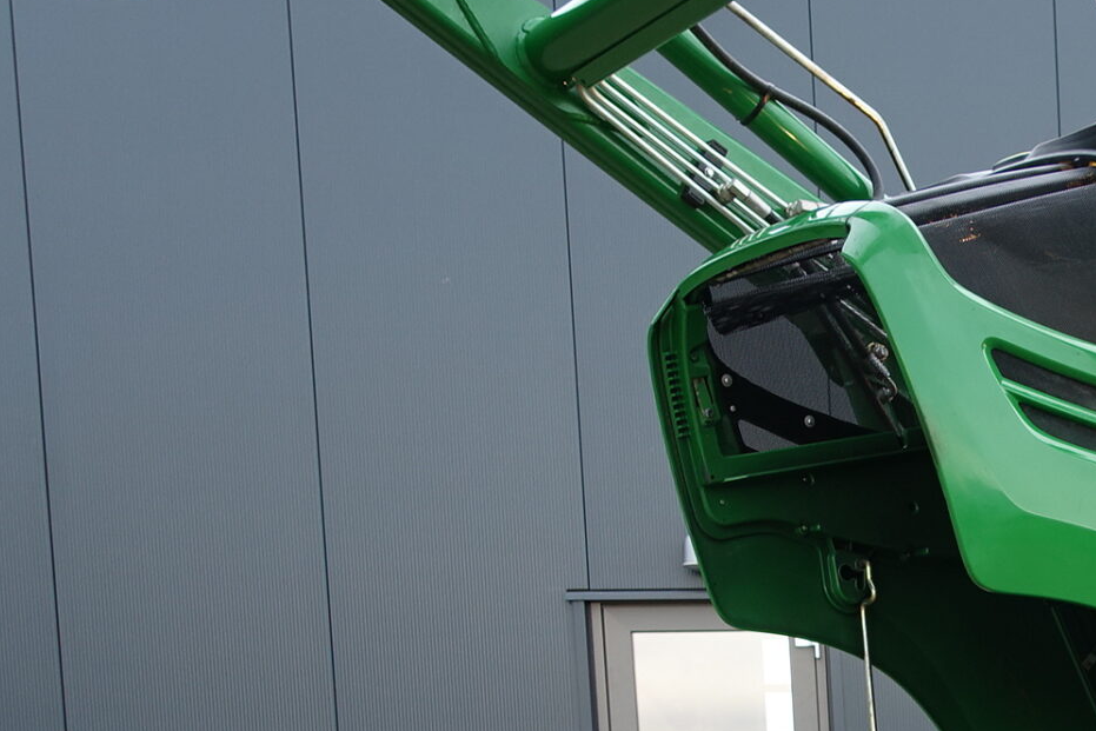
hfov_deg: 26.3
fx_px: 2010
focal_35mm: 66
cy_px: 987
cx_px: 1391
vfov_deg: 18.9
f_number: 3.5
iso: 125
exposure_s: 1/80
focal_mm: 8.8
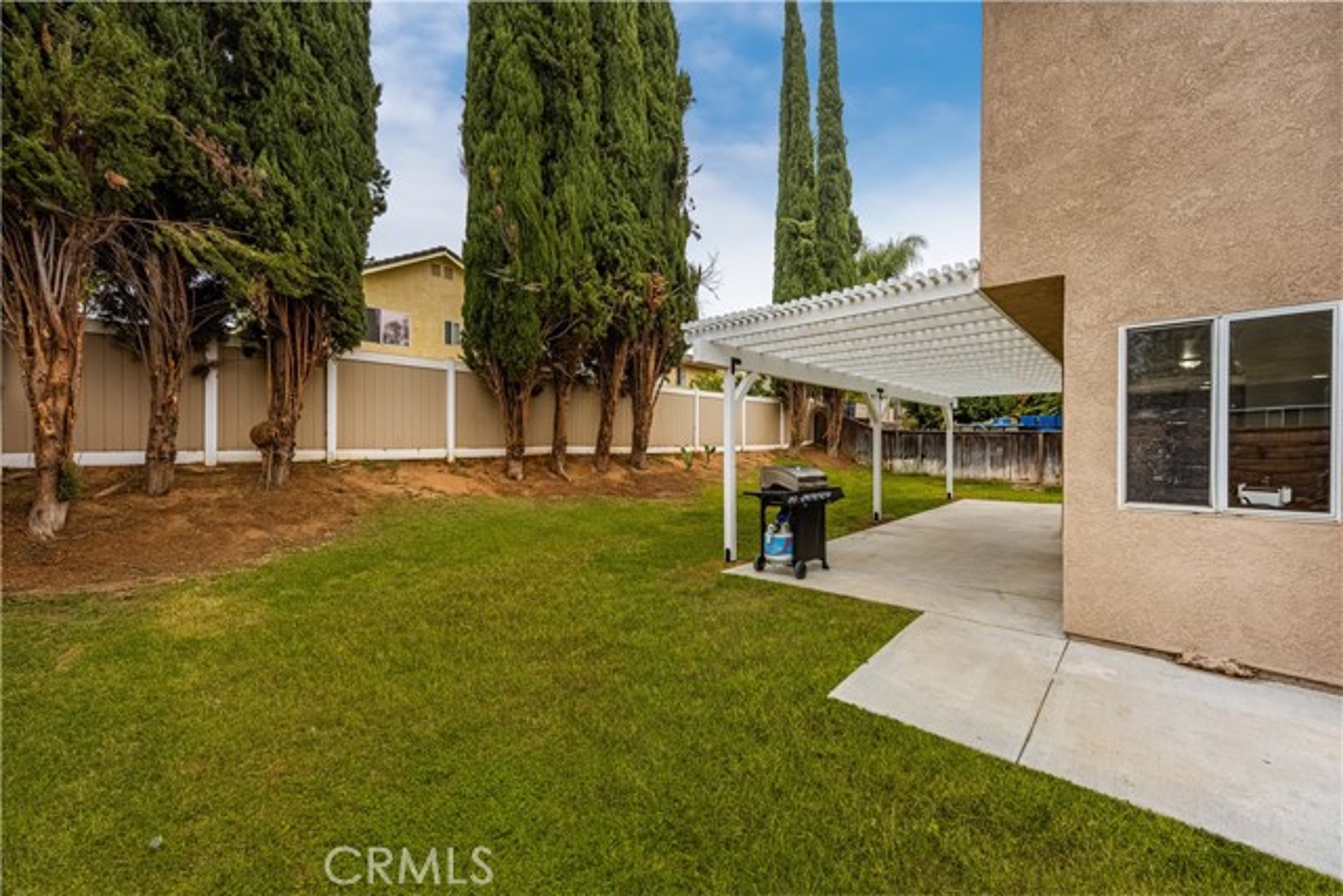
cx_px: 672
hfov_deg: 104.2
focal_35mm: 14
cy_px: 448
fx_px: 522
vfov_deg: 81.2
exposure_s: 1/320
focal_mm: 14
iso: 125
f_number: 5.6
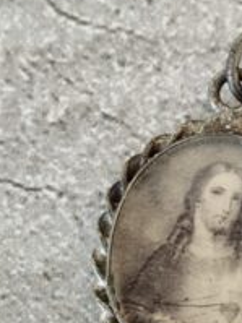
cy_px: 248
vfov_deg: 10.6
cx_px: 213
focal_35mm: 187
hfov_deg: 7.9
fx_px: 1745
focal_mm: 6.19
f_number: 1.65
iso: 400
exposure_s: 1/25
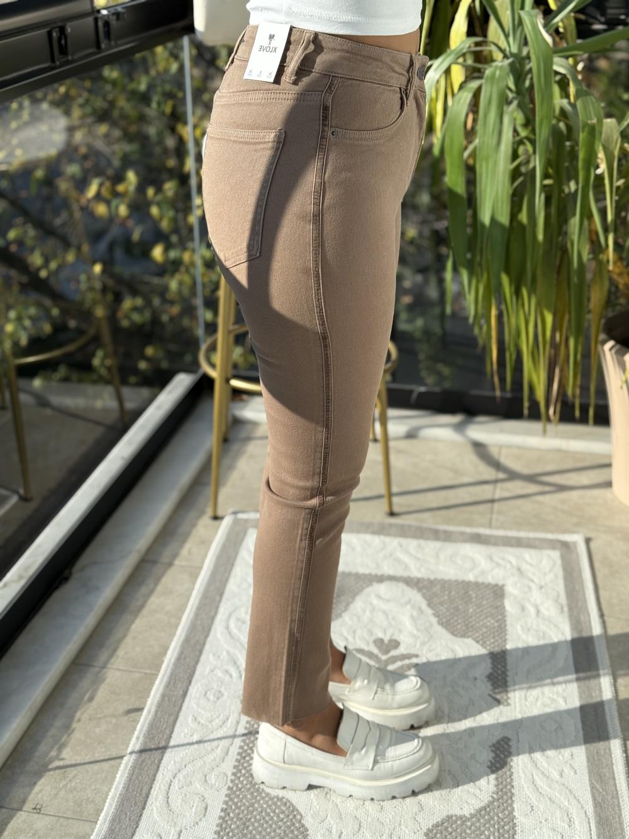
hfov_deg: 30.3
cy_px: 420
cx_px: 314
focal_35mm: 48
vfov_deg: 39.7
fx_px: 1163
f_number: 1.78
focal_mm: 6.76
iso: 80
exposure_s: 1/1513
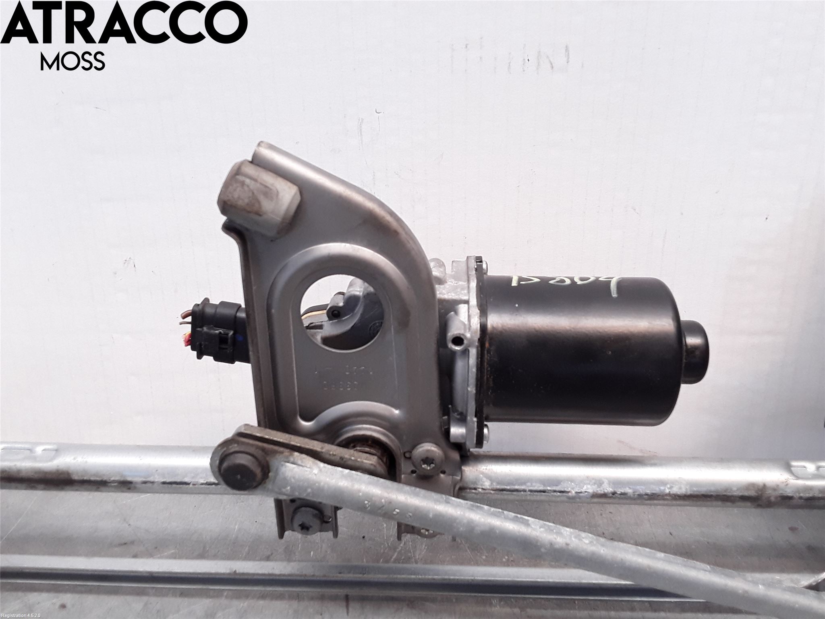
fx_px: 667
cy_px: 310
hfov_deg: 63.4
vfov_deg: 49.7
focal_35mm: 28
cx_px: 412
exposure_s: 1/104
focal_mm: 2.91
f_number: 1.9
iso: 100
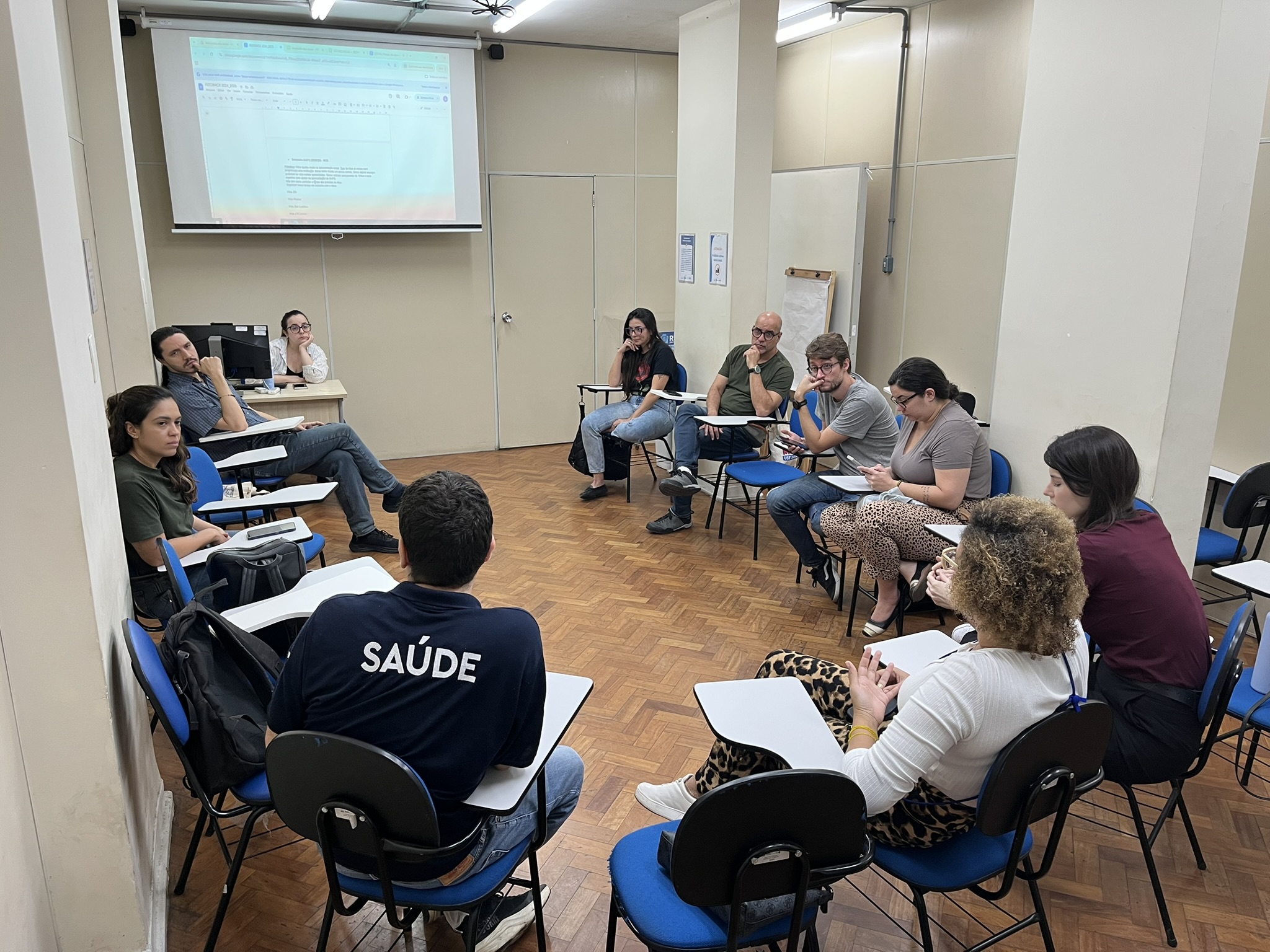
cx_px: 635
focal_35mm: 26
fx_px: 954
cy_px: 476
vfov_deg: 53.1
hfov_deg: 67.3
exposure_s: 1/60
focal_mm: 5.1
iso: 80
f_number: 1.6
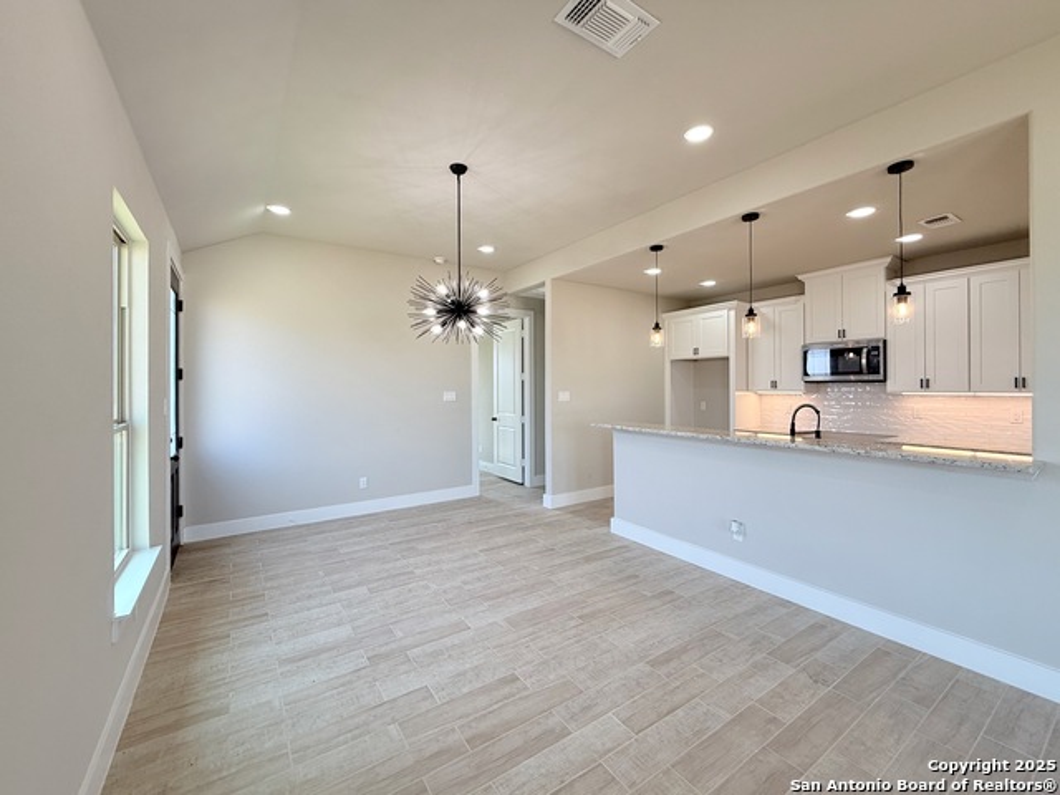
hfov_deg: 102.1
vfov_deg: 85.7
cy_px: 398
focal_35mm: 14
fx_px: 429
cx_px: 530
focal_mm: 2.22
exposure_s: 1/120
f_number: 2.2
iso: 64
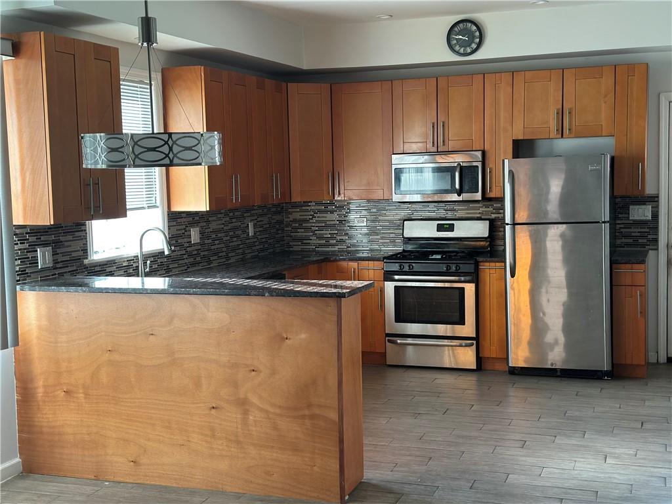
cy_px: 252
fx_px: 932
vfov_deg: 30.3
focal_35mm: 48
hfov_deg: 39.7
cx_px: 336
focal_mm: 6.86
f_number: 1.78
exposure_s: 1/95
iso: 125
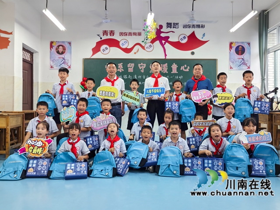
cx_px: 140
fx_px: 235
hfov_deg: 61.7
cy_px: 105
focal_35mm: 29
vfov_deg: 48.2
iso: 200
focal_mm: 5.52
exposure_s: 1/50
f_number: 1.9
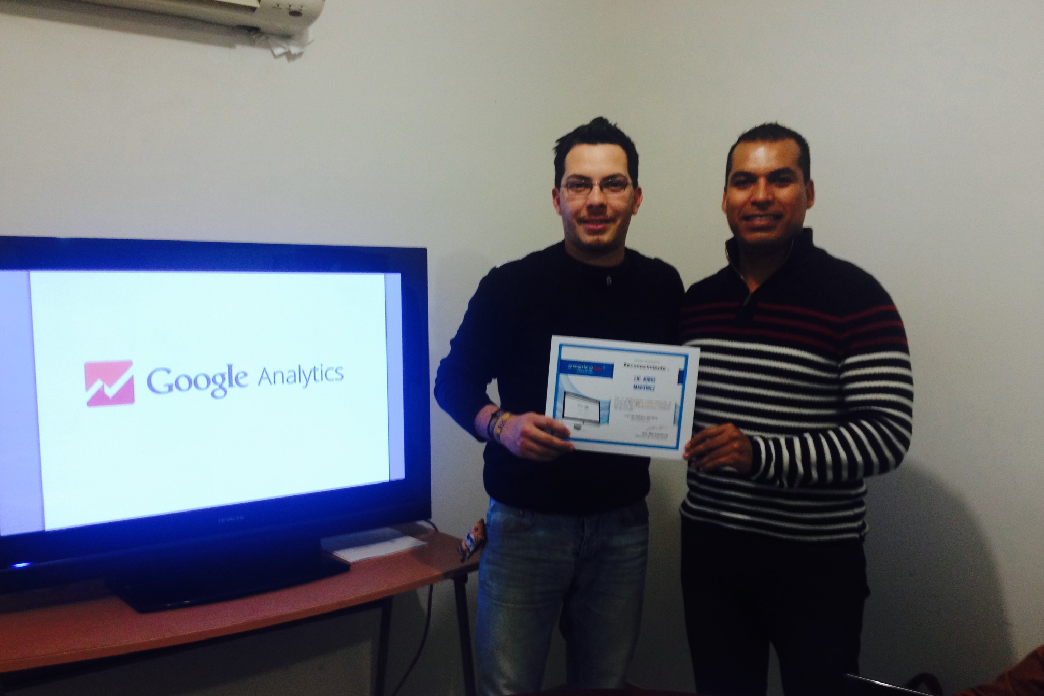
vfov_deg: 35.9
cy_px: 394
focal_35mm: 37
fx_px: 1073
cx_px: 522
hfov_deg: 51.9
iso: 100
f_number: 2.4
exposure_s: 1/20
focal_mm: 4.28
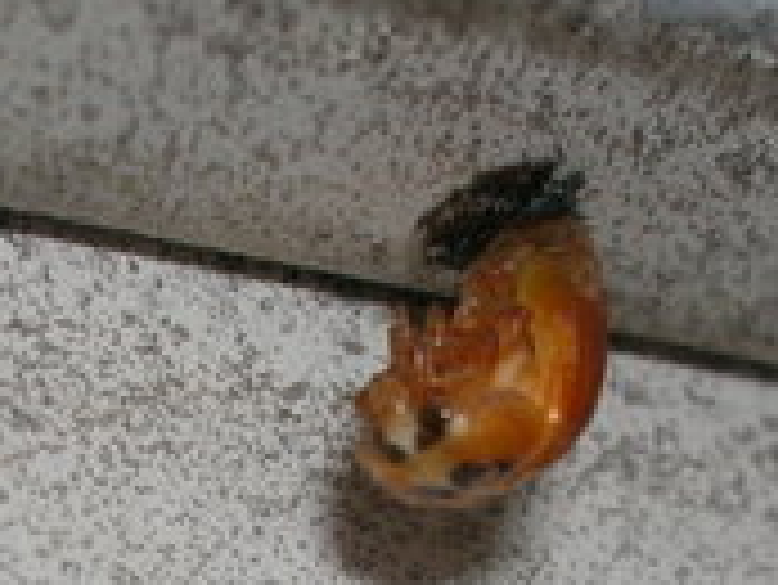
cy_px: 650
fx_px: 3509
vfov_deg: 9.4
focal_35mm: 156
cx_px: 256
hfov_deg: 12.6
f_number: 5.7
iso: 50
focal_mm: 9
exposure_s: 1/60.1
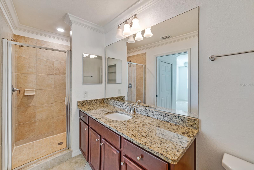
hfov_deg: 104.2
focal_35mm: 14
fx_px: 99
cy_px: 85
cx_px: 127
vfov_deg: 81.2
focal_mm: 14
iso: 160
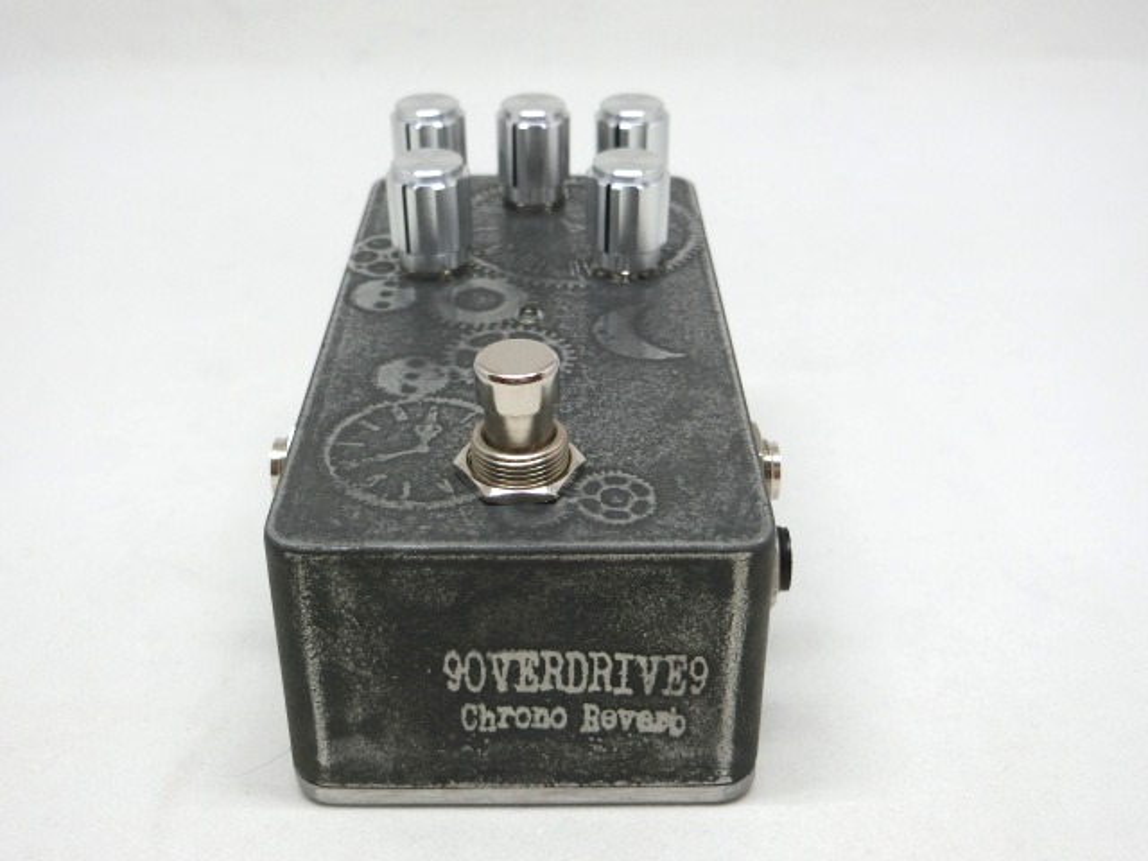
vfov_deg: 36.8
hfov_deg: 47.9
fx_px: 1293
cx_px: 574
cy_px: 430
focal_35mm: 39
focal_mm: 6.9
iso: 125
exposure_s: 1/125
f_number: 4.1
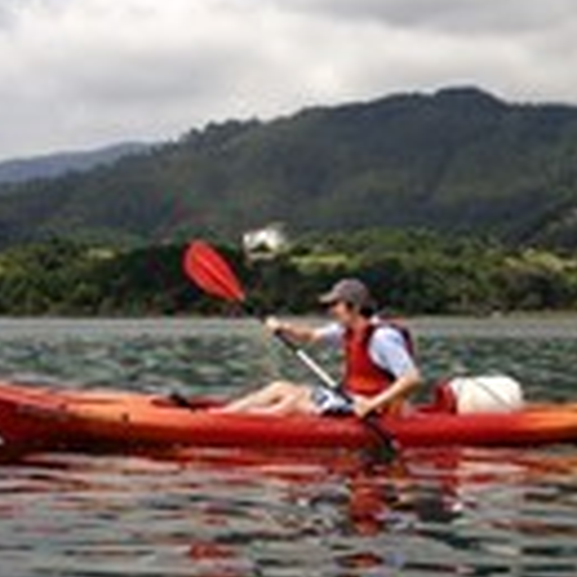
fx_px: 1660
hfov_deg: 19.4
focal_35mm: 88
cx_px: 58
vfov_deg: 19.7
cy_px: 244
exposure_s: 1/500
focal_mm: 32
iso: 400
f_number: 14
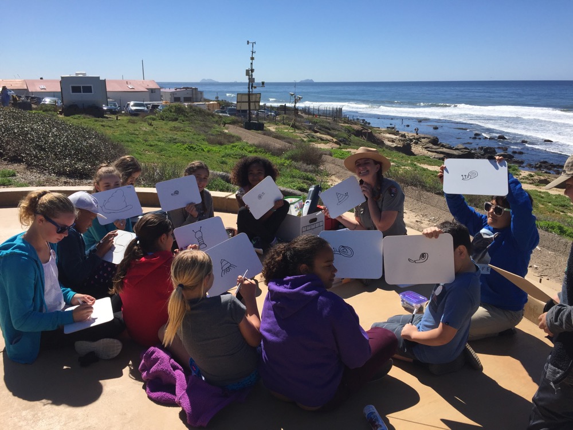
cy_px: 215
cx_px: 286
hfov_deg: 61.7
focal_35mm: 29
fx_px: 480
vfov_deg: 48.2
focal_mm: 4.15
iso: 32
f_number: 2.2
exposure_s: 1/2825
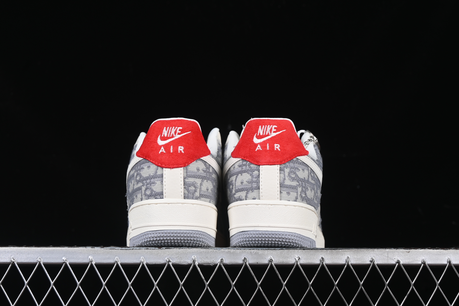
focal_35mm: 75
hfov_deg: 27.0
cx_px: 230
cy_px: 153
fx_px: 956
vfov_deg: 18.2
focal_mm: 50
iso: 160
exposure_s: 1/80
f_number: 8
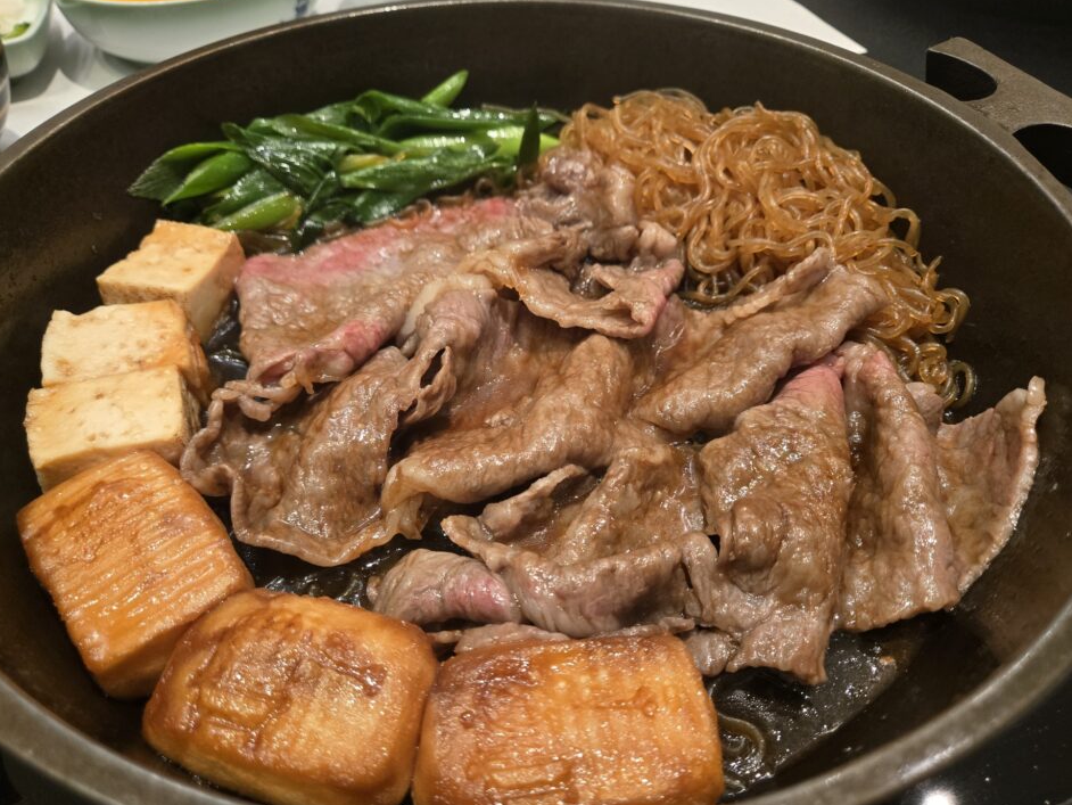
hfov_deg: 69.4
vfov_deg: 54.9
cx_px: 528
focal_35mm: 25
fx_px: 774
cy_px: 411
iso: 250
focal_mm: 5.4
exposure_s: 1/100
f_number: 1.8
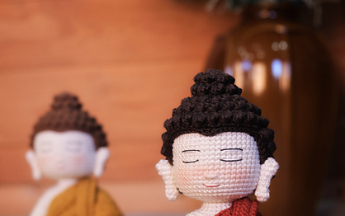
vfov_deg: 19.4
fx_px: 630
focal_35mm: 67
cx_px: 174
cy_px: 141
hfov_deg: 30.6
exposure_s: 1/100
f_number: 3.2
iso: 800
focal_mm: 28.9
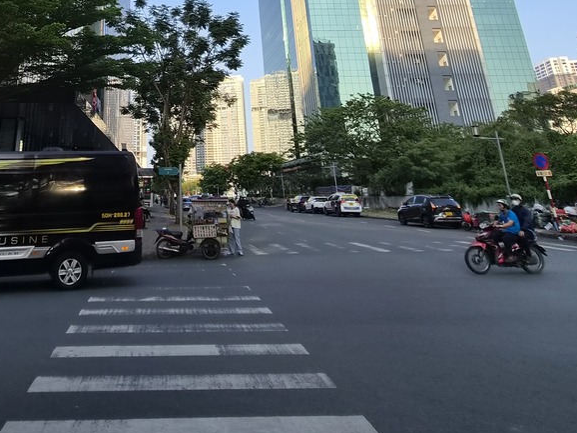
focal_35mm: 27
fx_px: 450
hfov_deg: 62.8
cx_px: 169
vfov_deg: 43.9
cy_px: 1
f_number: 2.2
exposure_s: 1/1480
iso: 100
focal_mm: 2.2
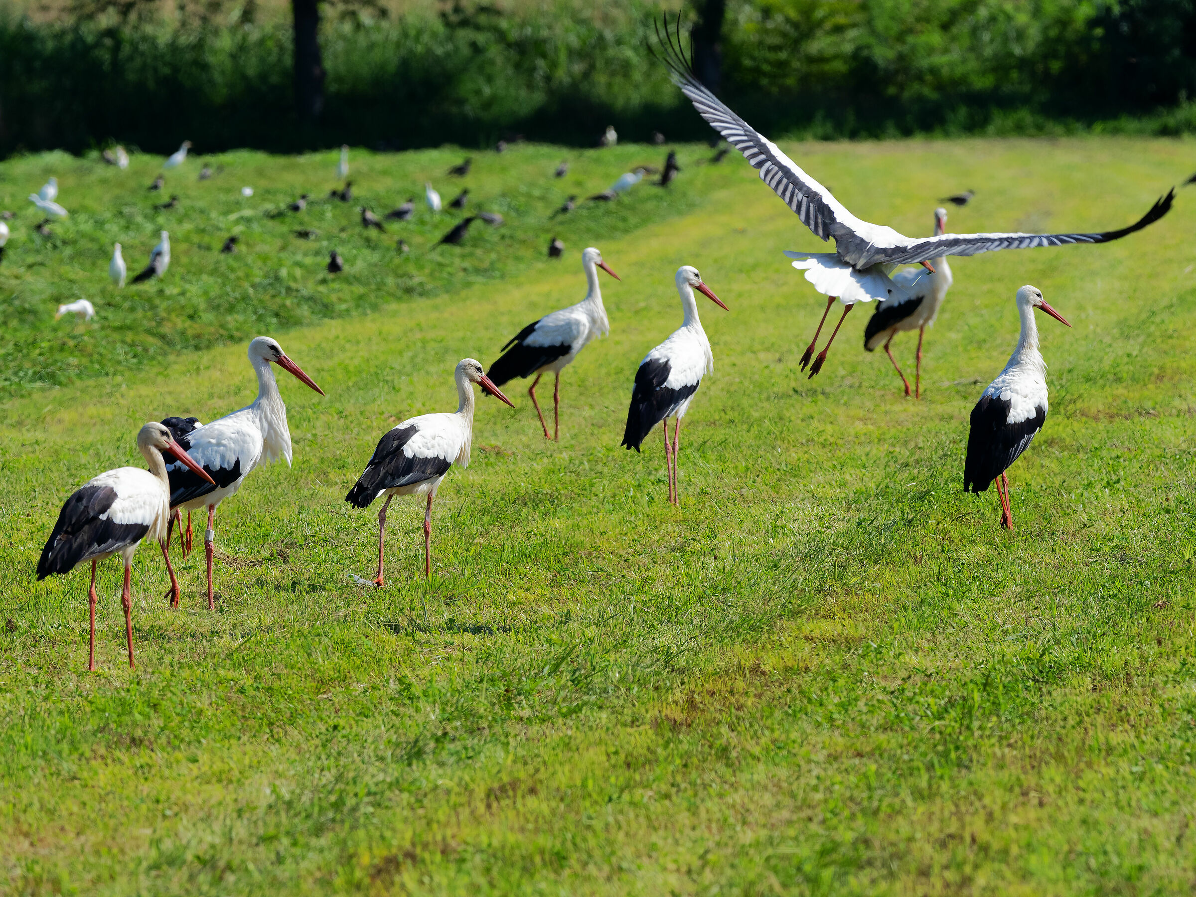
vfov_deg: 2.5
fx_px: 20765
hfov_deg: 3.3
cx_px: 598
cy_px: 448
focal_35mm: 601
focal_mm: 300
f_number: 7.1
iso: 200
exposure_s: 1/800
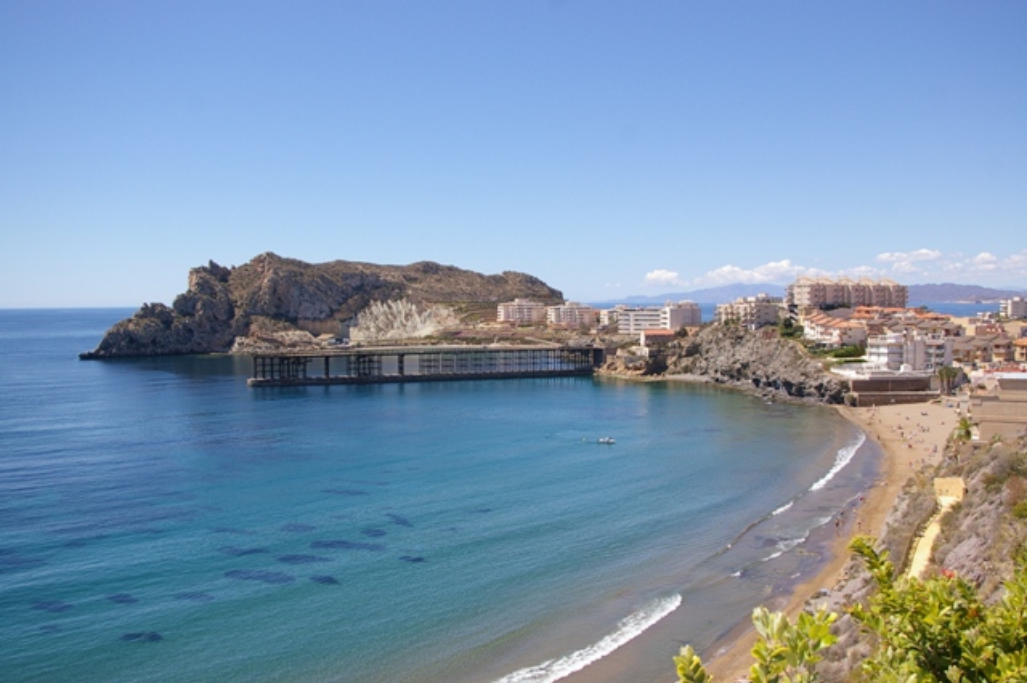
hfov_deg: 55.1
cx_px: 514
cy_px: 342
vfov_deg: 38.3
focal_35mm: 34
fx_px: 984
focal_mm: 23
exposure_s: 1/500
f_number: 8
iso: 200
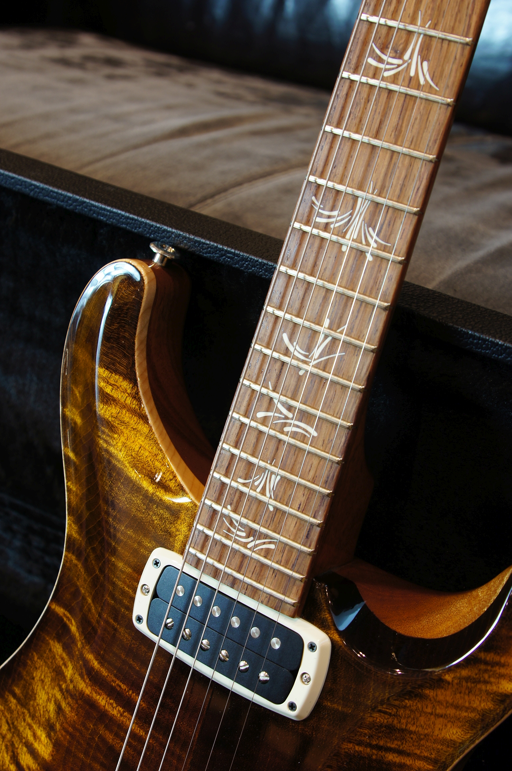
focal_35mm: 52
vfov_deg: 37.9
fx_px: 1123
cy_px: 386
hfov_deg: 25.7
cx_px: 256
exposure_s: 1/4
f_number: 5.6
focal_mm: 35
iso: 100
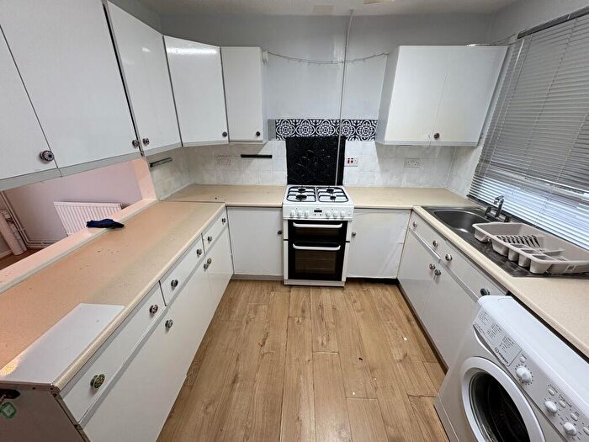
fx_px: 238
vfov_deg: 85.7
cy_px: 221
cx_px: 294
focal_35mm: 14
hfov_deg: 102.1
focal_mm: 2.22
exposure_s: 1/50
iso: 125
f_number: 2.2
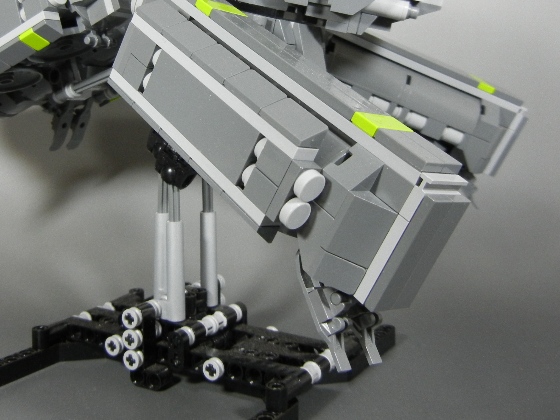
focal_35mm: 48
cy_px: 111
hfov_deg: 39.4
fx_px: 777
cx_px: 205
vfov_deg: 29.8
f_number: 3.5
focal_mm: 5.4
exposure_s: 1/42
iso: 400
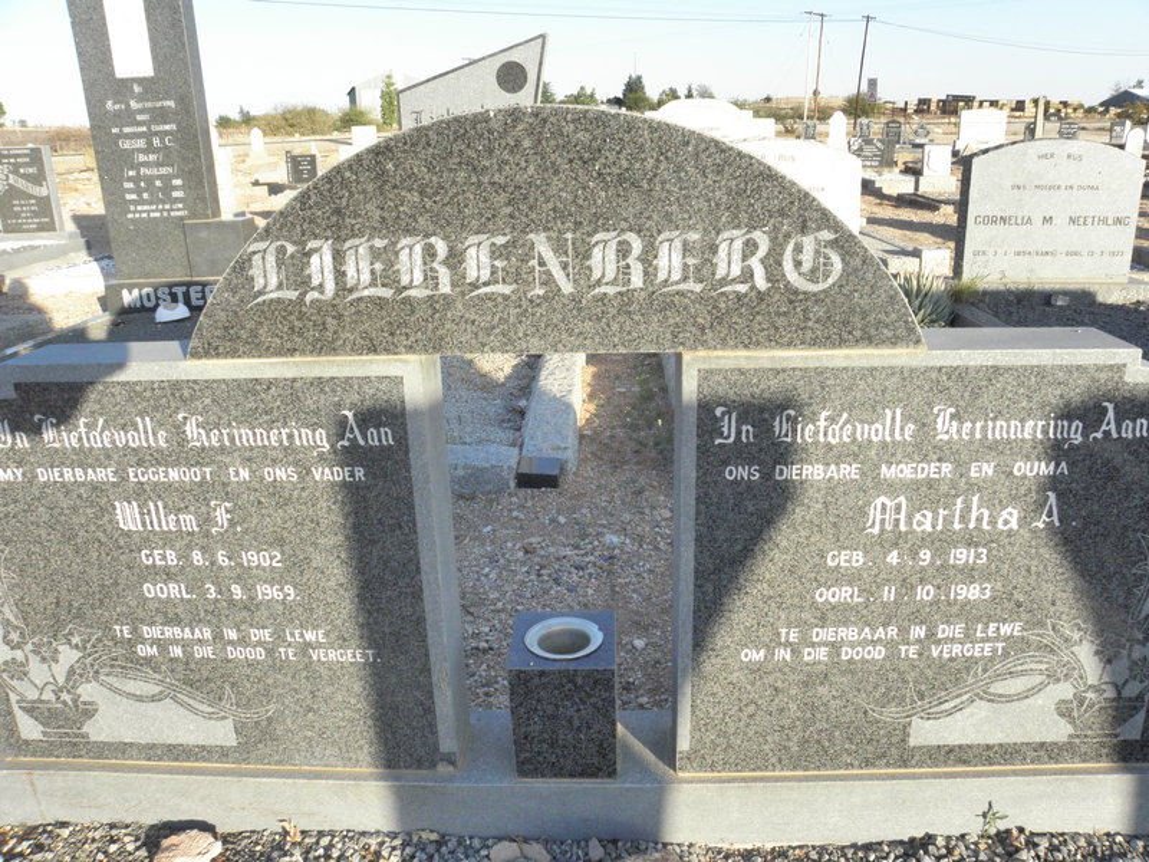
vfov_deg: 53.1
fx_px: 863
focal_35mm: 26
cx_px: 574
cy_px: 431
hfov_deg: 67.3
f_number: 6.3
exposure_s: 1/250
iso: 200
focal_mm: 4.6
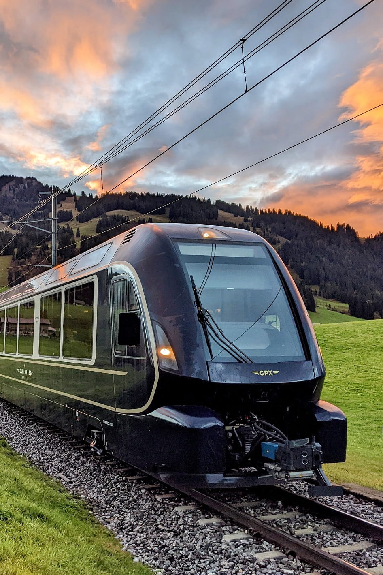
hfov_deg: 34.6
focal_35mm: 38
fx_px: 606
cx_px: 115
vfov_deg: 50.7
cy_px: 285
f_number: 1.73
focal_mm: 4.38
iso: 46
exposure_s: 1/163
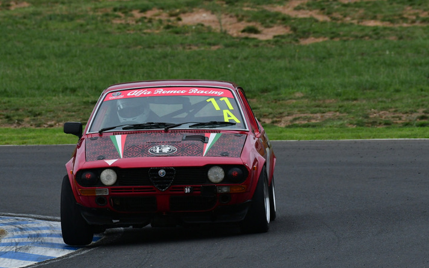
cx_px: 194
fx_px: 9227
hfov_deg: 2.7
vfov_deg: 1.7
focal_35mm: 789
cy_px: 118
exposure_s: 1/640
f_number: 11
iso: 1000
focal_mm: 460
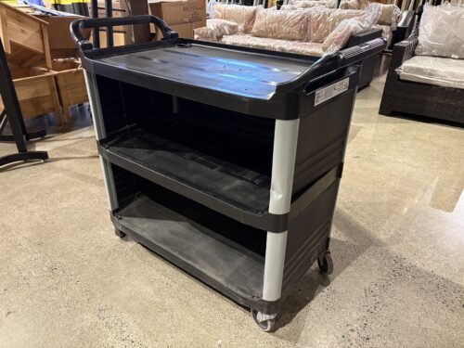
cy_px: 174
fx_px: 349
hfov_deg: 67.3
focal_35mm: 26
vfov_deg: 53.1
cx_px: 232
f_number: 1.6
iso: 400
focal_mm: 5.96
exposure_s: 1/40
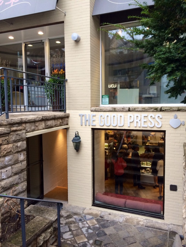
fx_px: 215
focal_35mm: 30
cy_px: 124
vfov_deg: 60.0
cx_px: 93
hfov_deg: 46.8
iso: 50
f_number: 2.2
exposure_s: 1/40
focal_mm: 4.12
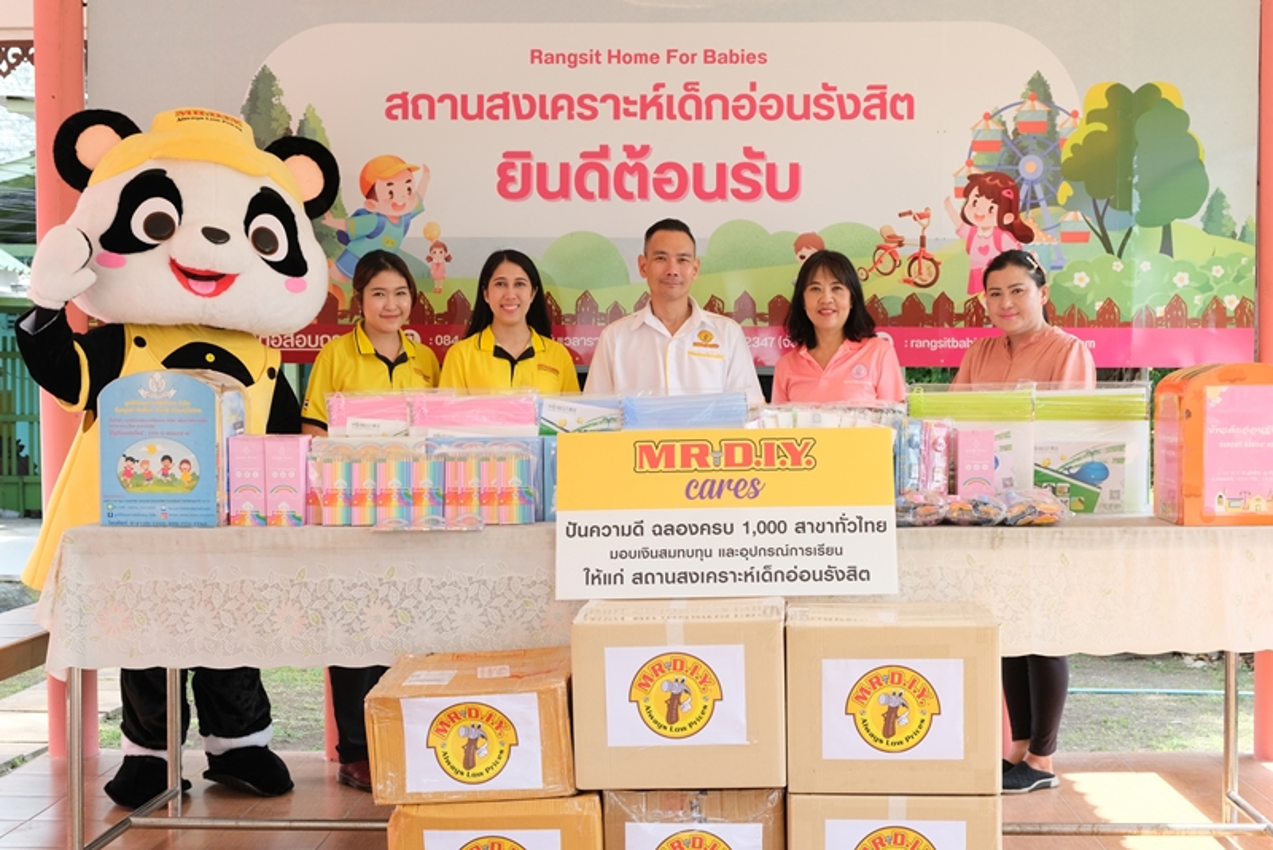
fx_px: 1486
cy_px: 425
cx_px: 636
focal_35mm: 42
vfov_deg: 31.9
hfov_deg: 46.4
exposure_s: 1/125
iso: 320
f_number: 5
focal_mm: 27.7
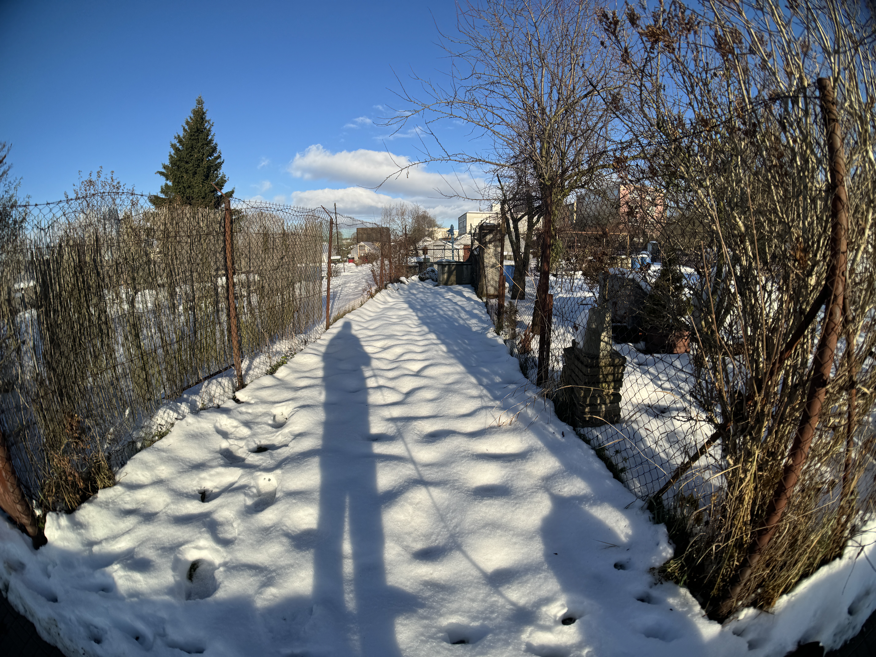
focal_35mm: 24
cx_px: 438
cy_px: 328
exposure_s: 1/4950
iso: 80
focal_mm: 6.86
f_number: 1.78
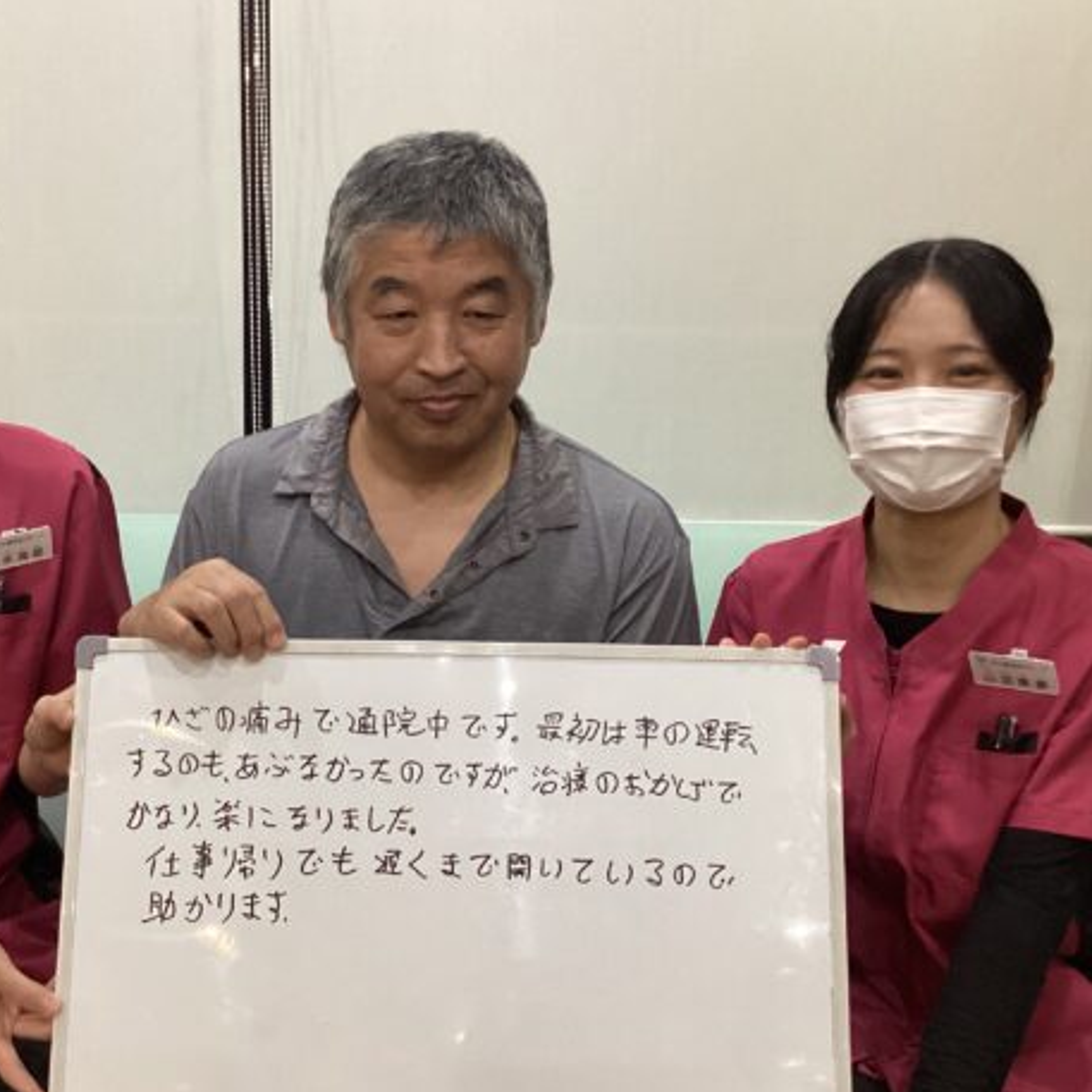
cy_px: 566
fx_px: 1642
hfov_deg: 36.6
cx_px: 406
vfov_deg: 36.8
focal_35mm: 46
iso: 320
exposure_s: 1/60
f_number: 2.4
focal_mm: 3.3
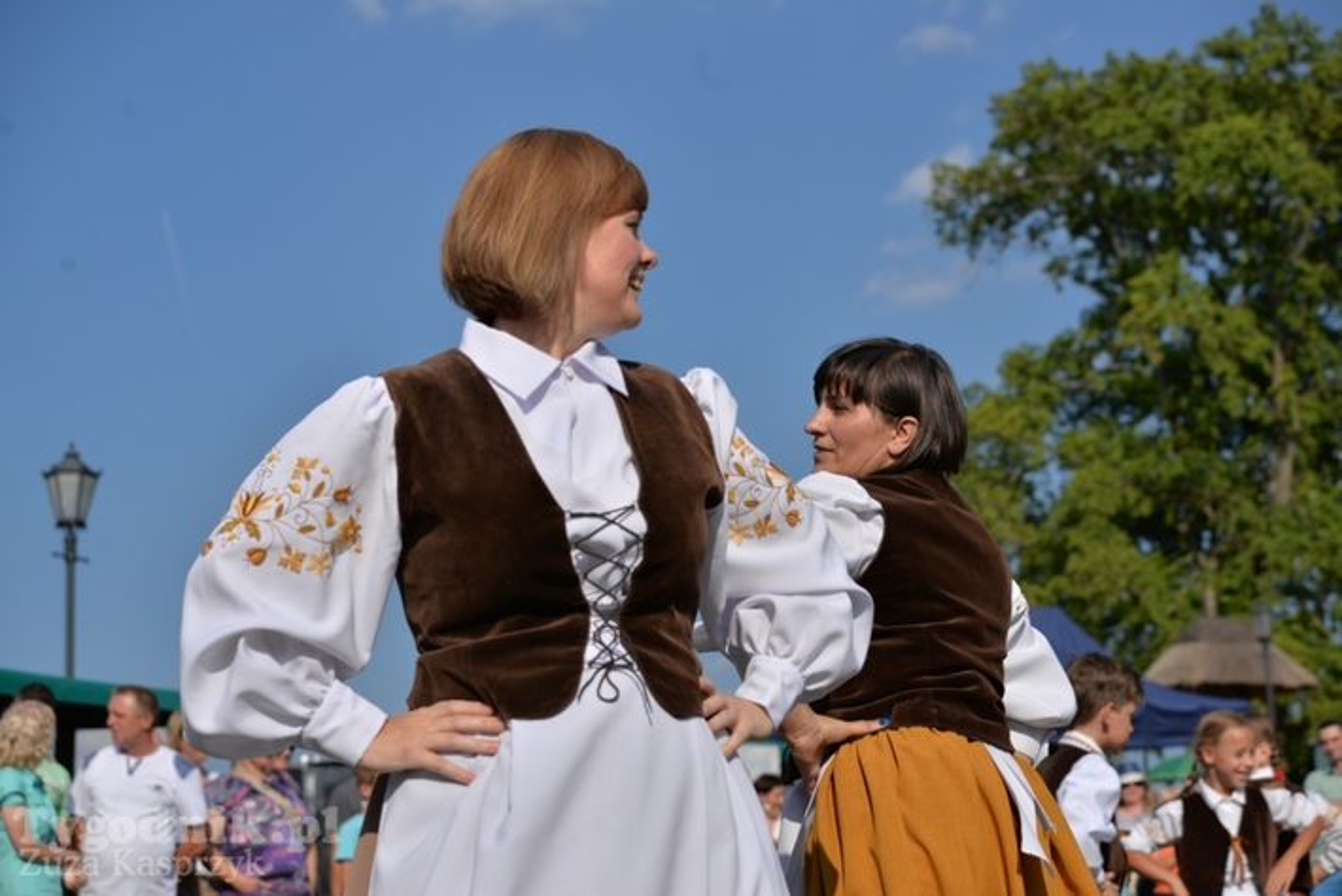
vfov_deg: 19.5
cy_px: 448
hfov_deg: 28.8
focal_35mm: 70
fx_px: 2610
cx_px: 671
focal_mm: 70
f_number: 6.3
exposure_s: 1/1250
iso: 100
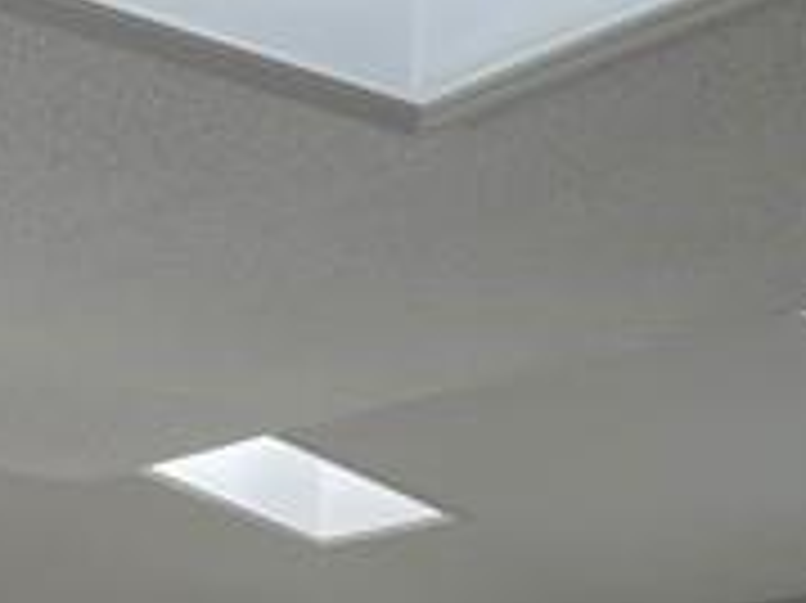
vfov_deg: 14.1
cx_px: 117
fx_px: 2164
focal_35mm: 93
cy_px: 1071
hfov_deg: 20.8
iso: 32
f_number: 1.6
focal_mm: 5.1
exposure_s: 1/159
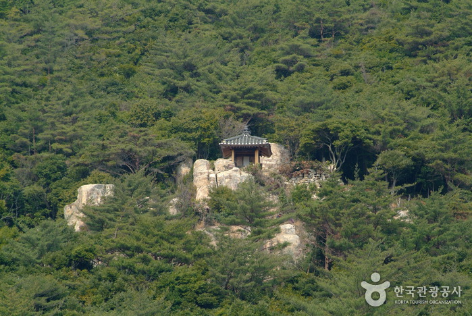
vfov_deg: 4.6
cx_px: 236
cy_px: 158
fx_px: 3938
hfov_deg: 6.9
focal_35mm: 300
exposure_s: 1/750
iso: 400
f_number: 6.7
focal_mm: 200
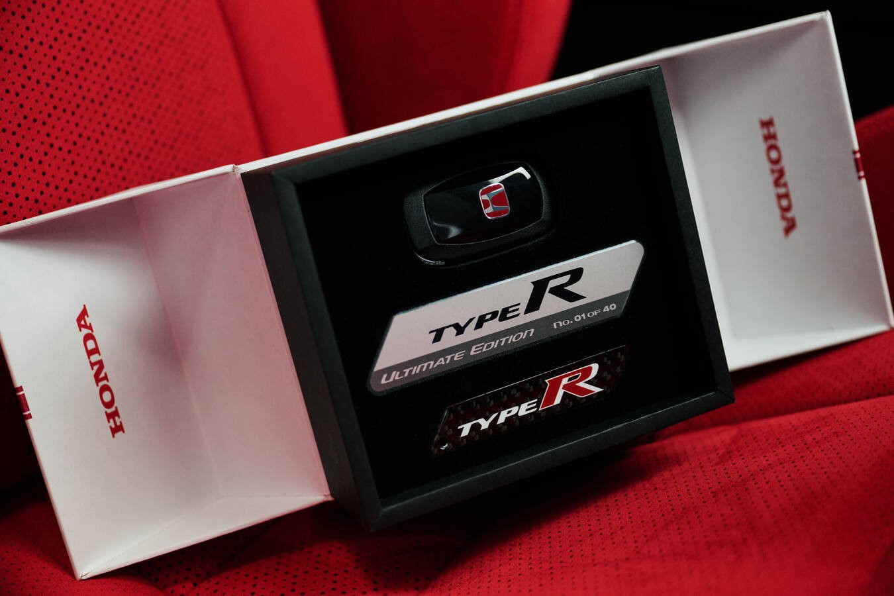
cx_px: 447
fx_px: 1291
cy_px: 298
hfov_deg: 38.2
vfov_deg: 26.0
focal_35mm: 52
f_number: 3.2
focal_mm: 52
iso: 1600
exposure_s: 1/100
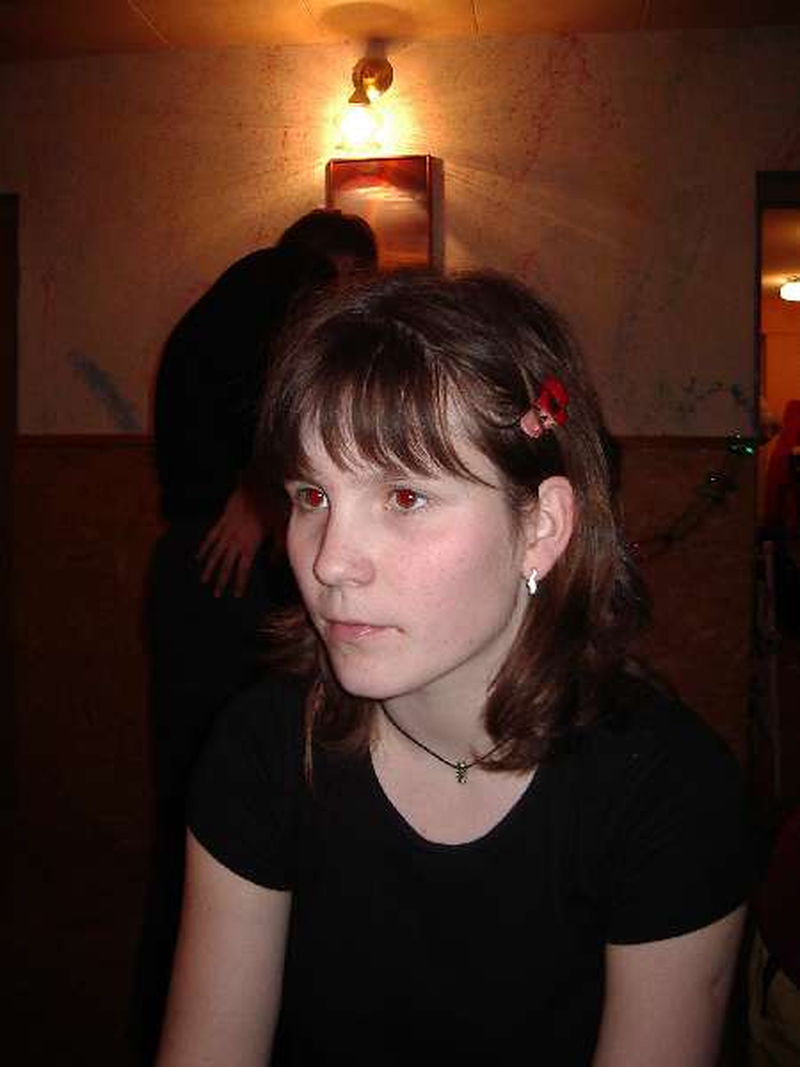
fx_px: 1171
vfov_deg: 49.0
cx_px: 400
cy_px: 534
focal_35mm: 38
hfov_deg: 37.7
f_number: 2.6
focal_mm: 5.8
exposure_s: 1/60
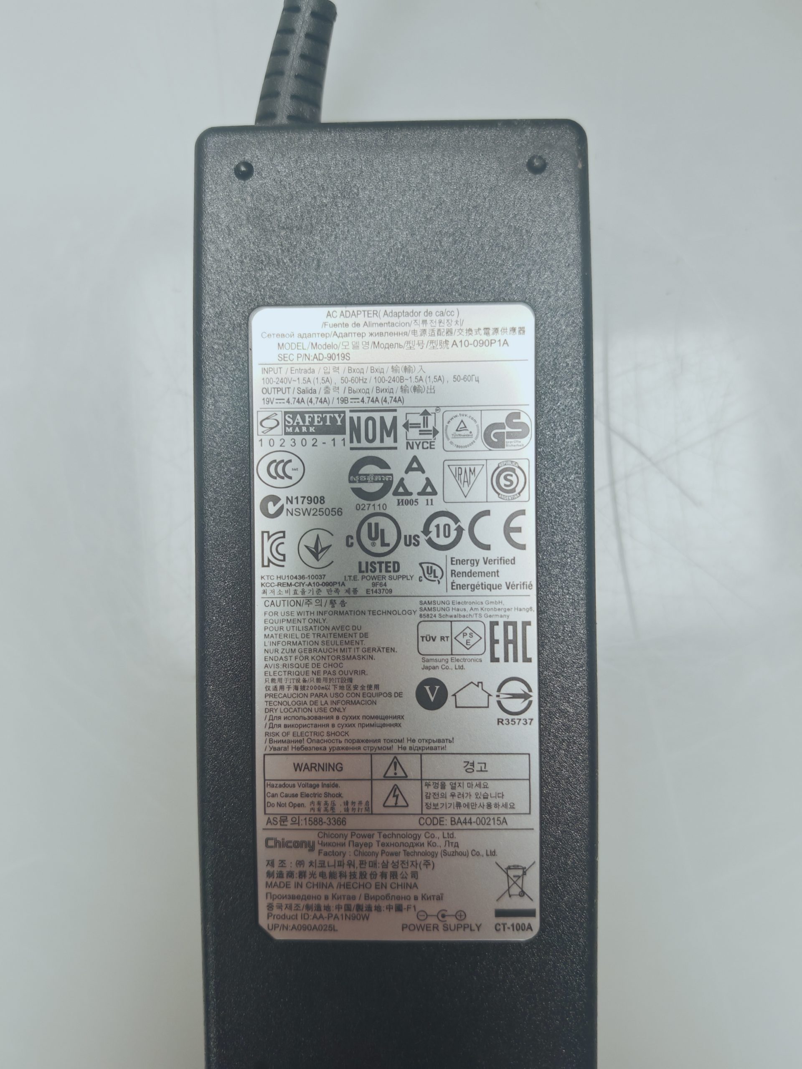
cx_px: 401
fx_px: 834
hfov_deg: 51.4
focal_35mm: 27
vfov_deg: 65.3
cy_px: 534
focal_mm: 6.83
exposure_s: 1/100
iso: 64
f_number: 2
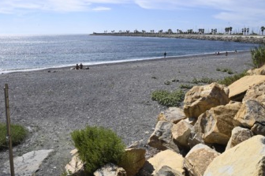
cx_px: 106
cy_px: 68
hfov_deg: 61.5
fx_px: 221
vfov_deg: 43.2
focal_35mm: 30
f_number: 14
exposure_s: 1/800
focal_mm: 24
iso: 1000
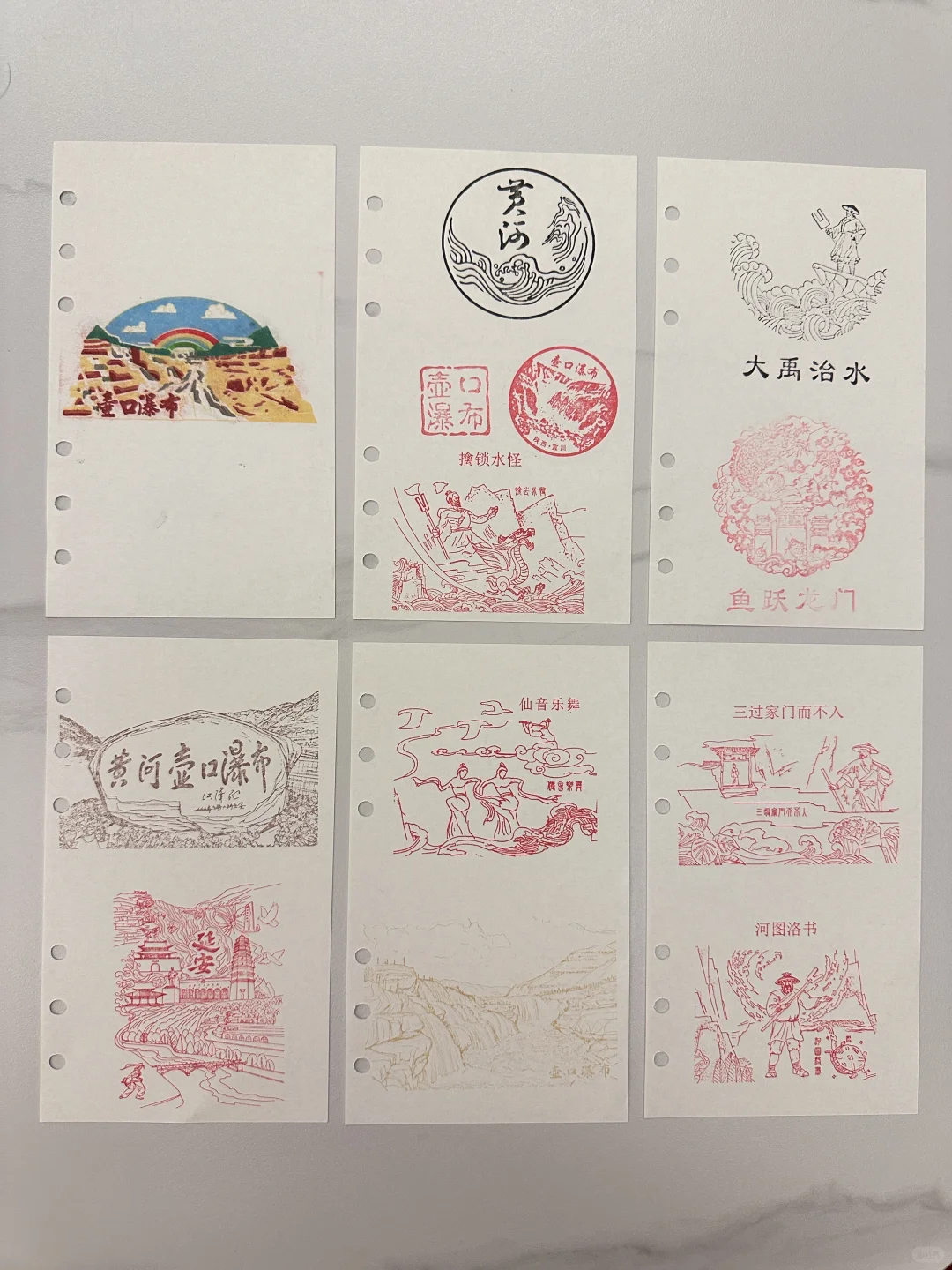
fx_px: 880
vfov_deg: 71.6
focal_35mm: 24
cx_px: 476
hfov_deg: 56.8
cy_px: 635
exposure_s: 1/100
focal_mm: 6.86
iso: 200
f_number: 1.78
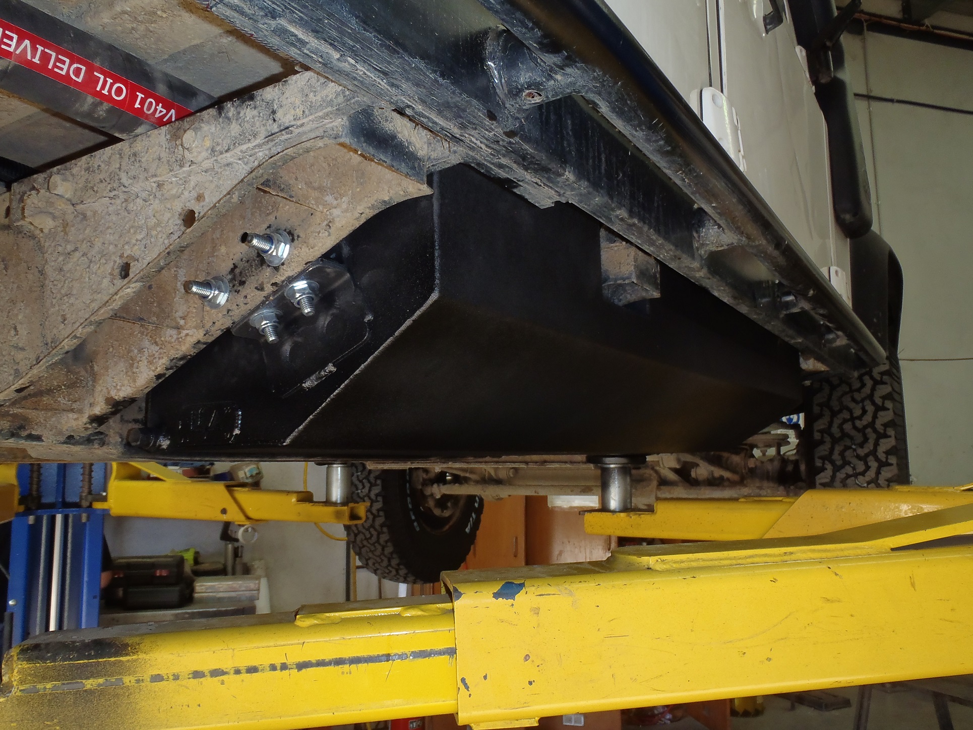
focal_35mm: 28
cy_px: 365
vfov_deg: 49.8
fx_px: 787
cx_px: 486
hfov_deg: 63.4
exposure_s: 1/30
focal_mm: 5
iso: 100
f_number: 3.9
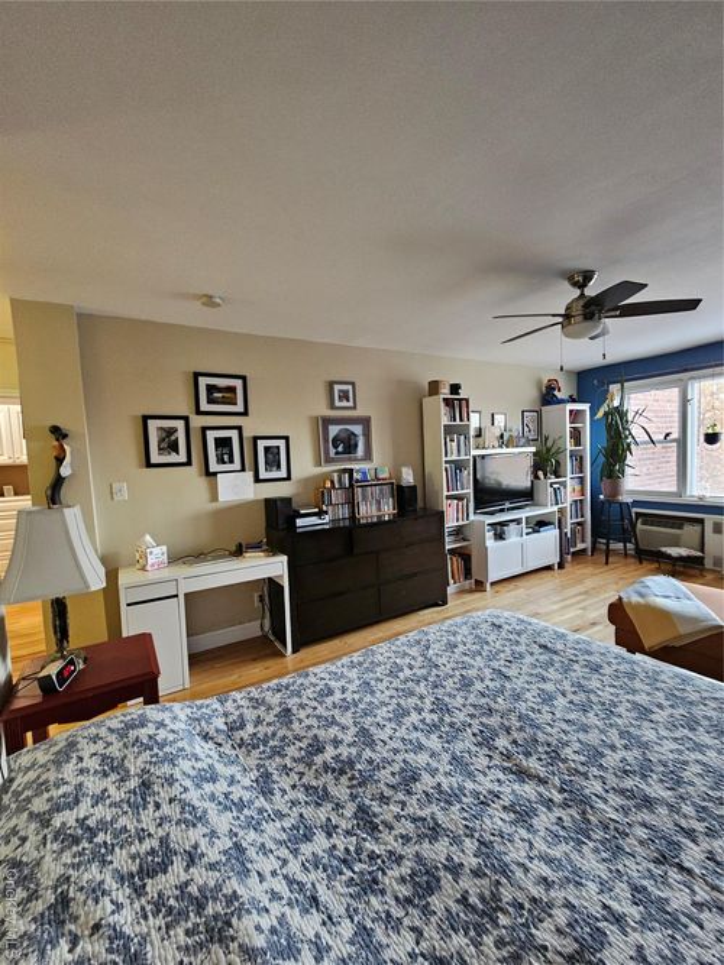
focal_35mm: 13
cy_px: 482
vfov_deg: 106.2
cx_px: 362
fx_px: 363
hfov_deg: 89.9
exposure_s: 1/30
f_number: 2.2
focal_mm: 2.2
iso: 640
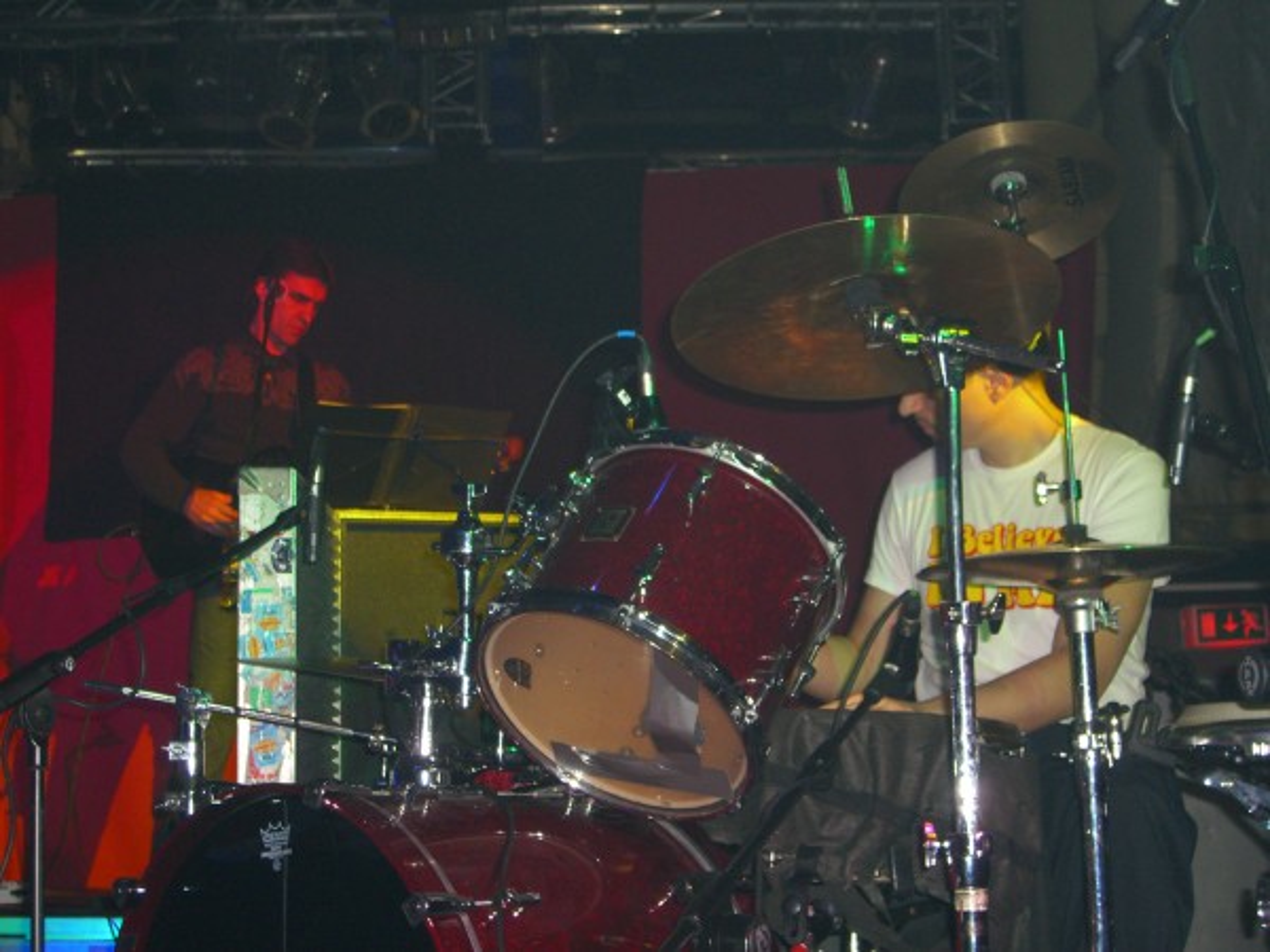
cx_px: 635
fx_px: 2091
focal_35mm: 57
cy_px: 476
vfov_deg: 25.7
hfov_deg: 33.8
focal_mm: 11.8
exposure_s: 1/60
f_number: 3.6
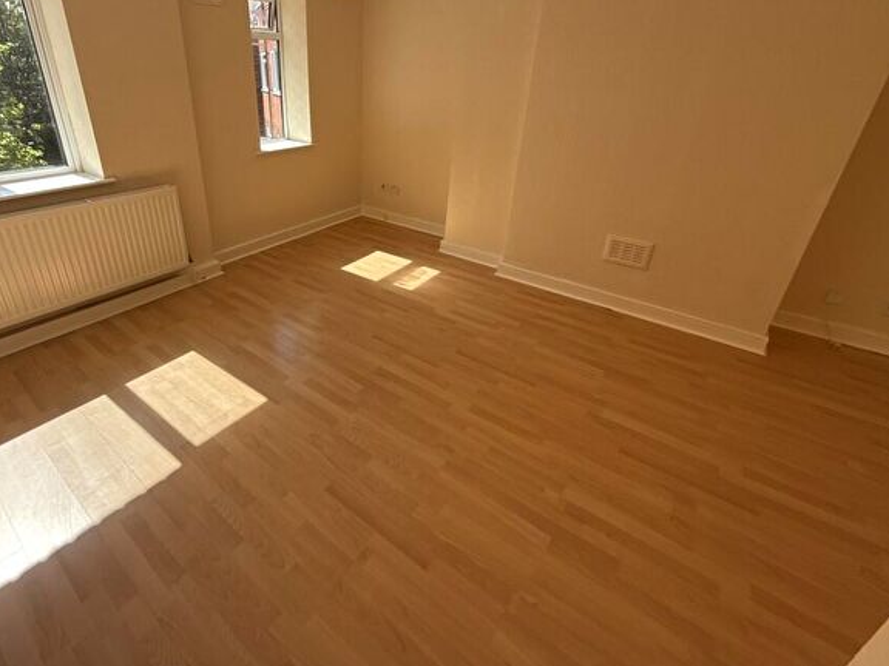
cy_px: 267
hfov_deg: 89.8
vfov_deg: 73.9
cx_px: 353
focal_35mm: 17
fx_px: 437
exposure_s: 1/574
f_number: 2.2
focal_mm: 2.22
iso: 64
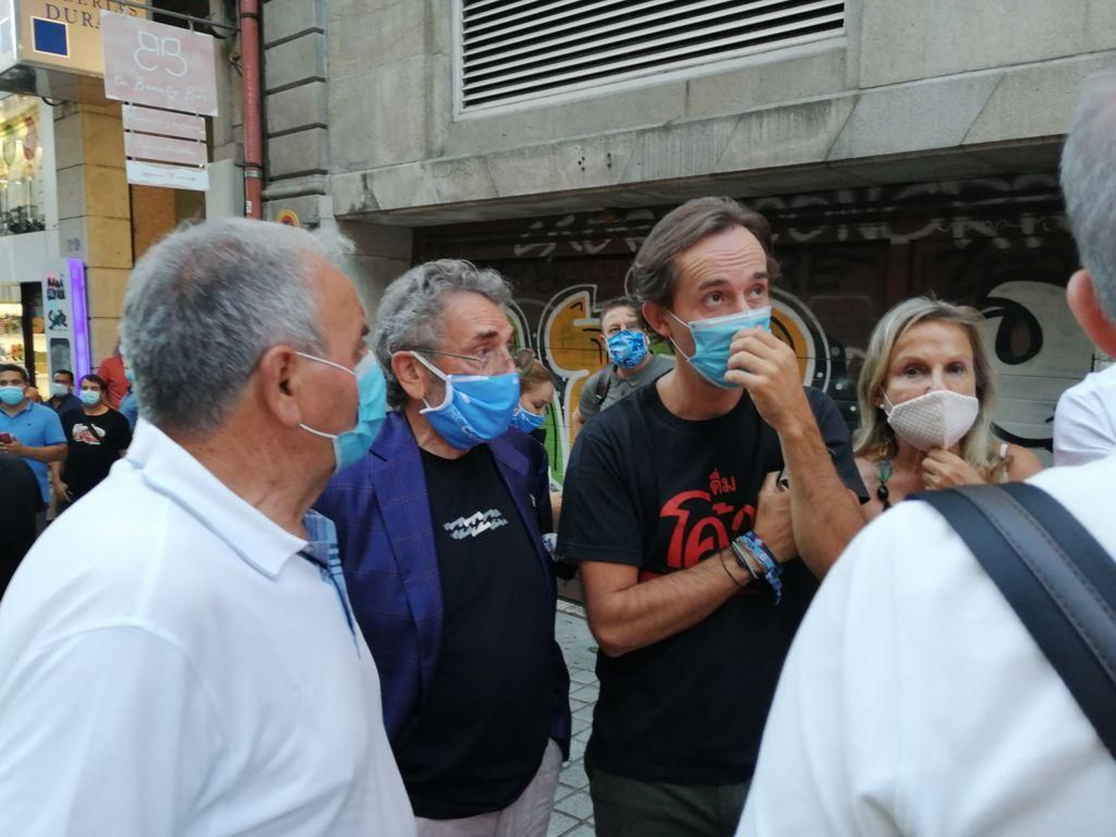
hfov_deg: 65.3
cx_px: 558
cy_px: 418
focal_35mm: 27
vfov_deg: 51.4
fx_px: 870
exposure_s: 1/100
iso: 160
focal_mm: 3.96
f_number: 1.8
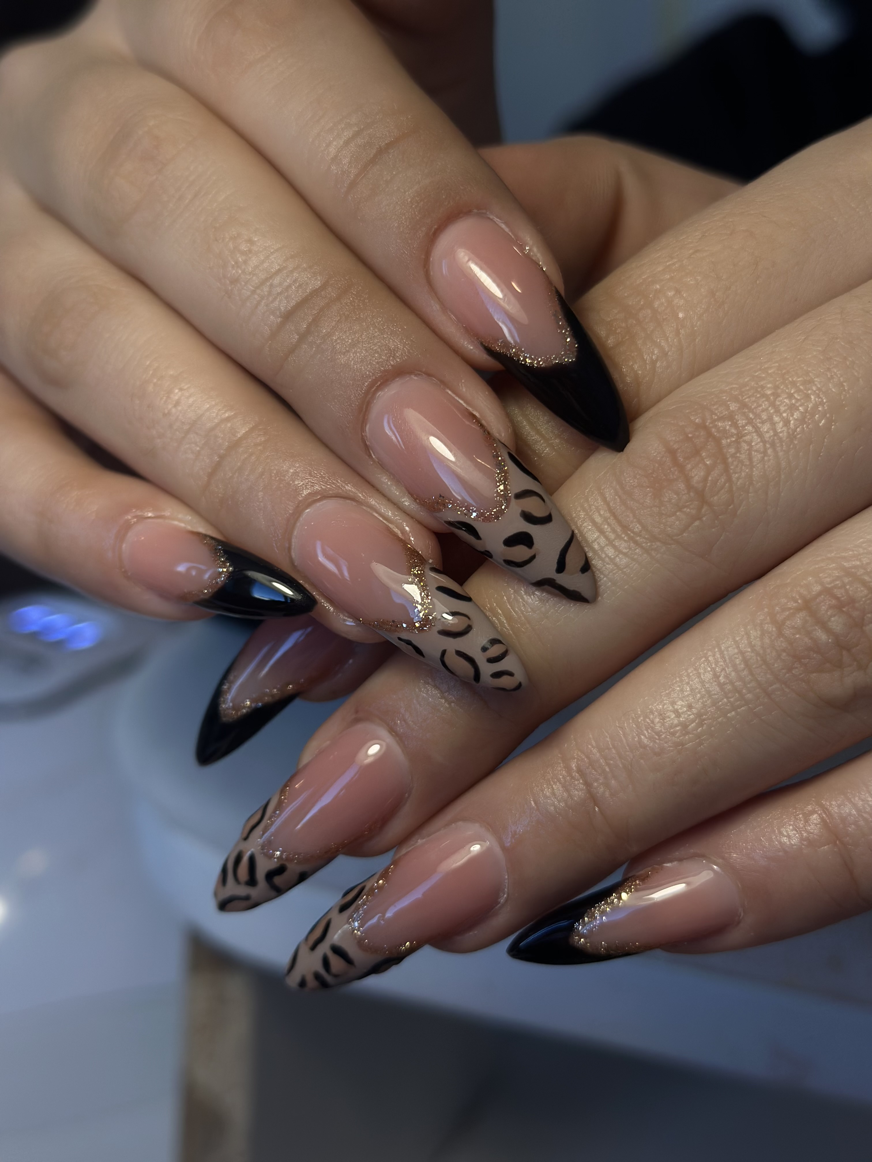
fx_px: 1612
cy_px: 581
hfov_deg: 30.3
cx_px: 436
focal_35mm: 48
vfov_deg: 39.7
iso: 80
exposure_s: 1/690
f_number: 1.78
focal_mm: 6.86
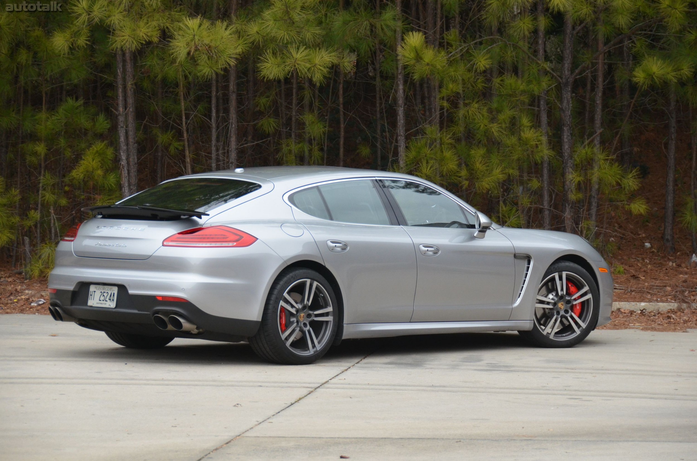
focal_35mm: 142
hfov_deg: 14.4
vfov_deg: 9.6
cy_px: 230
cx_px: 348
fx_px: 2753
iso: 1400
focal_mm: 95
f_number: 5.3
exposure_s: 1/500
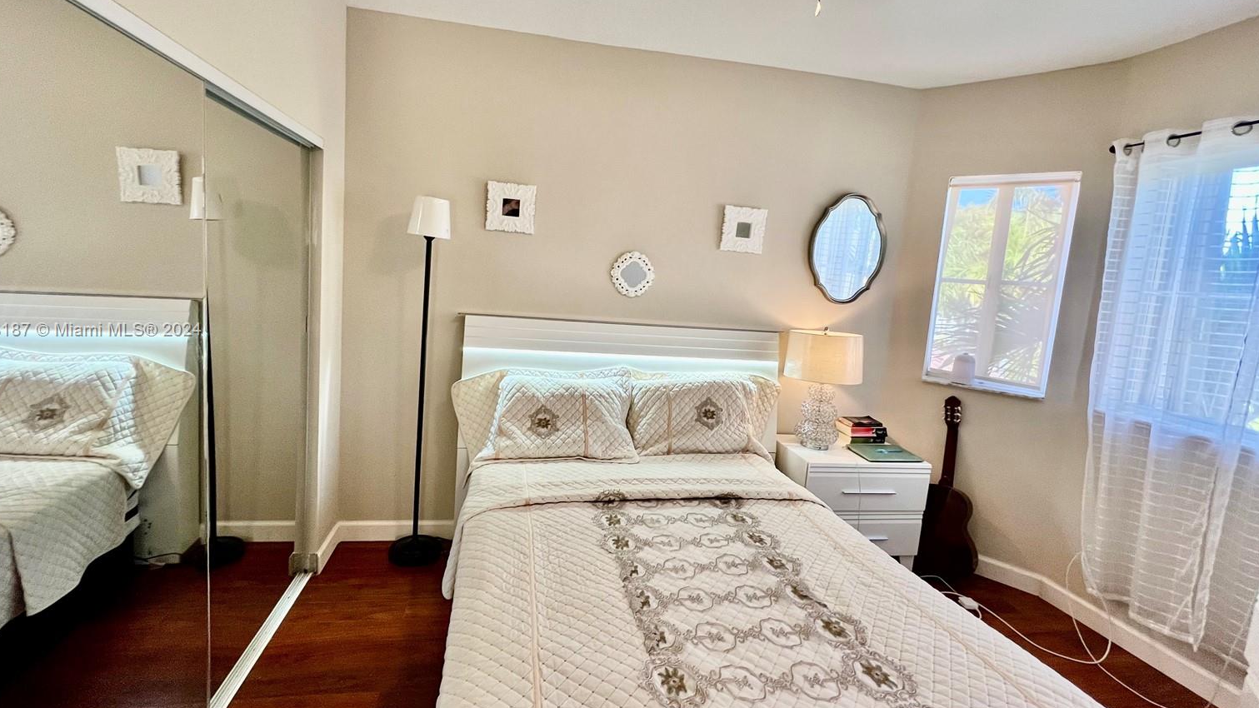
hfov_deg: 102.9
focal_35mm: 15
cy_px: 331
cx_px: 602
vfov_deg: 70.5
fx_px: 501
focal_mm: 1.57
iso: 200
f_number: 1.8
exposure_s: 1/120
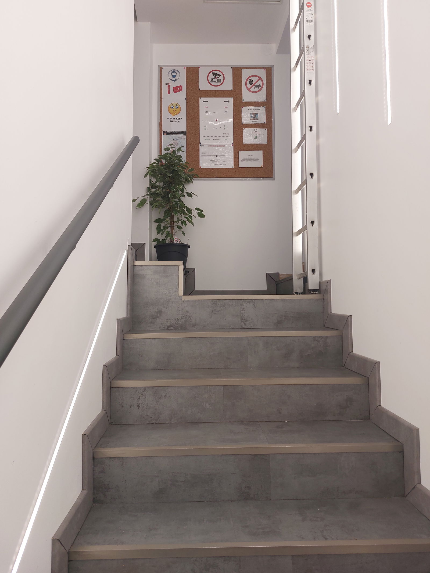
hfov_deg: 56.8
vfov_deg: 71.6
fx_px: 397
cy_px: 286
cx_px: 215
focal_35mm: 24
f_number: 1.8
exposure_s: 1/50
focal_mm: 5.23
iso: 40
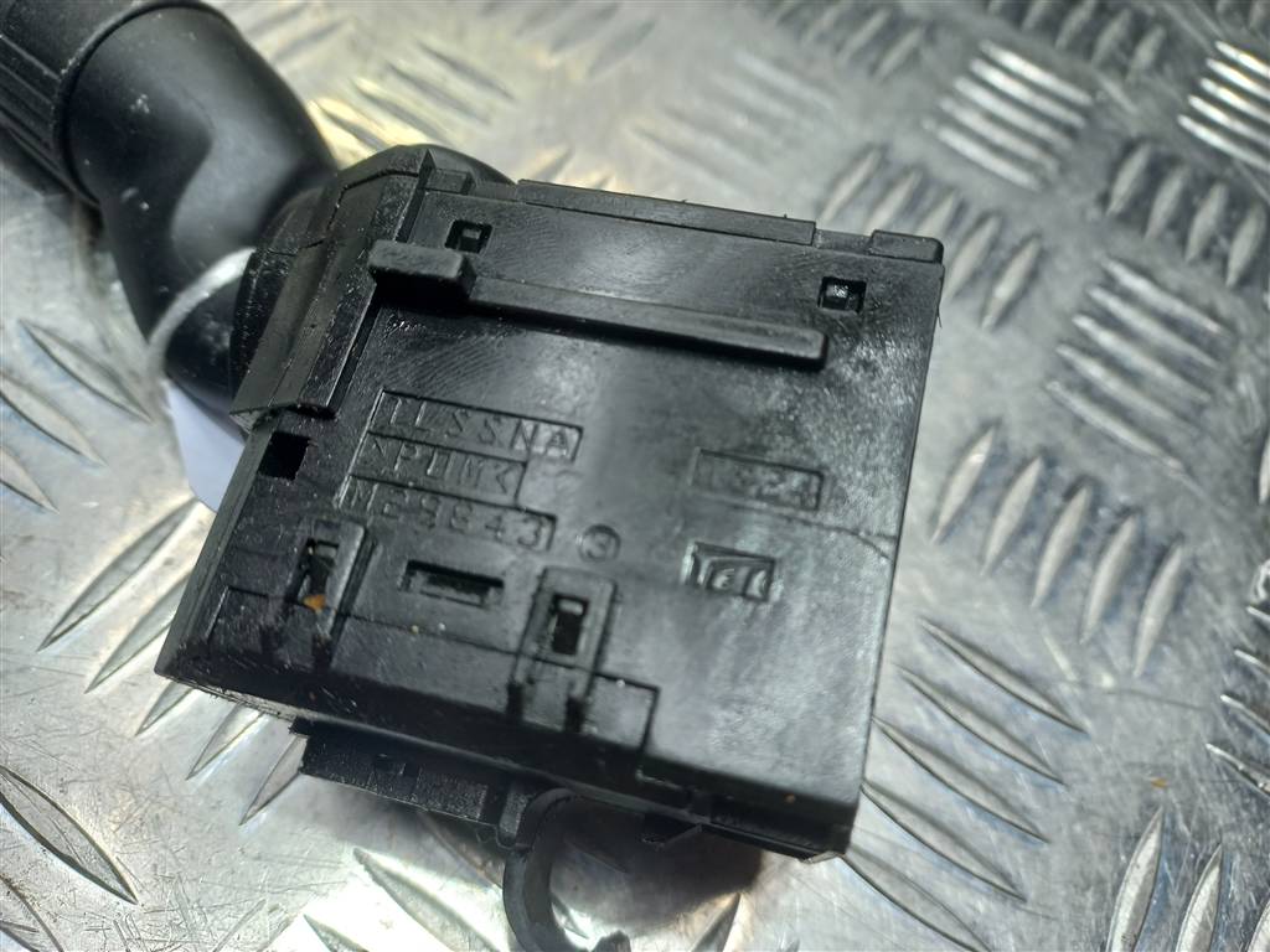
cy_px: 476
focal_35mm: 25
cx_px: 635
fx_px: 917
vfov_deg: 54.9
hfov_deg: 69.4
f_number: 1.8
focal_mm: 4.6
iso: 25
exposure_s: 1/50
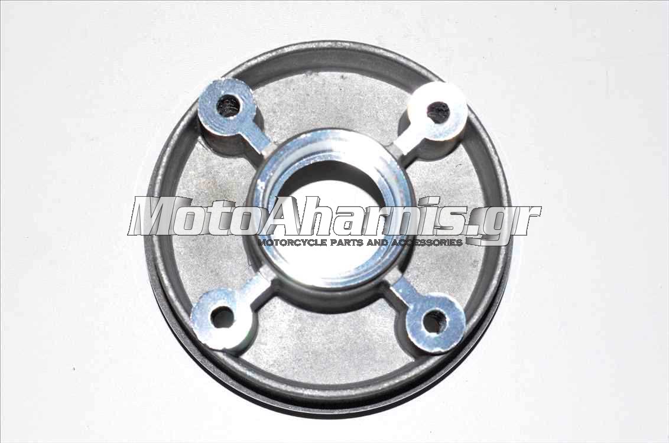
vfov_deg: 16.5
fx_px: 1530
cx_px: 334
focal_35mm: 82
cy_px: 222
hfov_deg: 24.7
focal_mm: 55
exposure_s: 1/100
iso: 160
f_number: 11
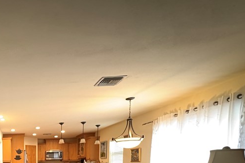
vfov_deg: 36.9
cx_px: 1
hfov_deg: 50.4
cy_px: 178
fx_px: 204
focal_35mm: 30
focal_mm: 2.22
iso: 1000
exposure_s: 1/40
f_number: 2.2
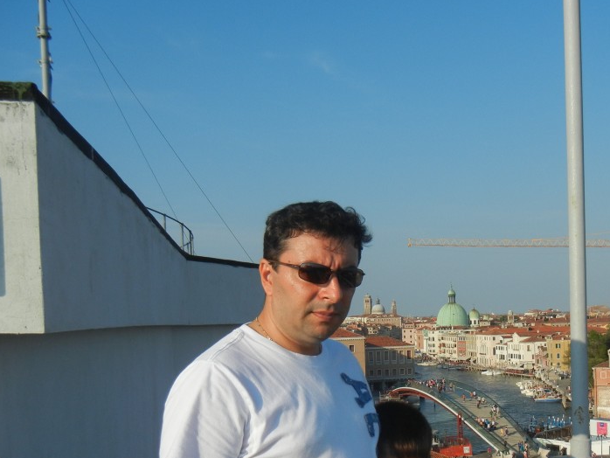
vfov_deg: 32.4
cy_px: 331
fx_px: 776
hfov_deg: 42.4
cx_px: 403
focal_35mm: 44
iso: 160
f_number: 7
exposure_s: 1/490
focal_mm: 5.4
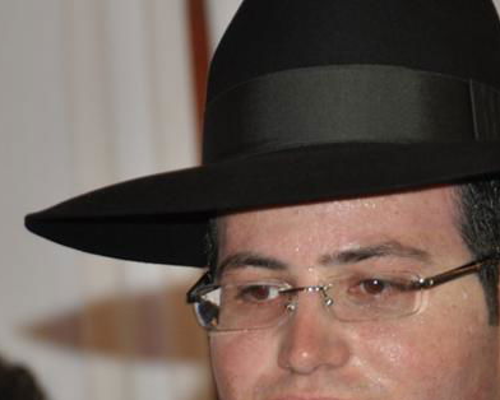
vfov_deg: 2.1
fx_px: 10867
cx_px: 339
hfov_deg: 2.6
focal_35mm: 734
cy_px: 270
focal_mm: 200
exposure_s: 1/60
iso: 800
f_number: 5.6
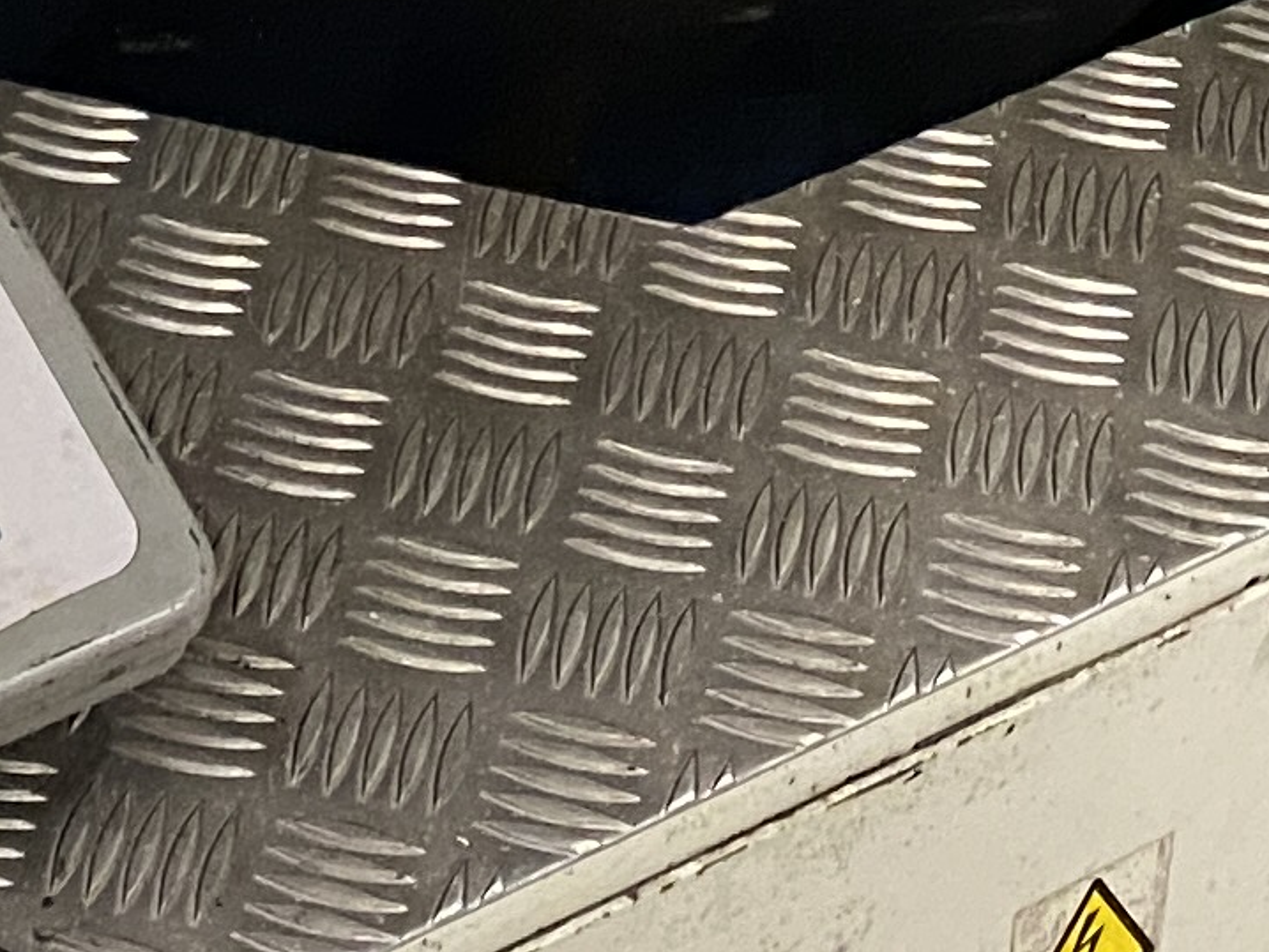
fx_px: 5354
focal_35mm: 146
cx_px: 338
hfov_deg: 13.5
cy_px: -1408
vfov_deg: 9.1
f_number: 1.8
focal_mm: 4.25
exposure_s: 1/50
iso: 500
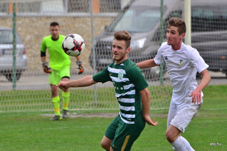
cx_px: 114
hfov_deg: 5.1
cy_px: 76
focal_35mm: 405
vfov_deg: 3.4
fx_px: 2549
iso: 1000
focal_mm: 270
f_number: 7.1
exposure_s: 1/1000
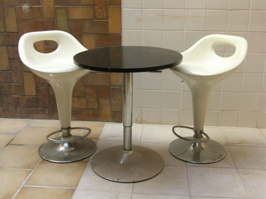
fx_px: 307
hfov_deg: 46.8
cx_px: 133
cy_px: 100
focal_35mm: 40
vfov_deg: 36.0
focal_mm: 10.3
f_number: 7.1
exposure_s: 1/15
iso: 400
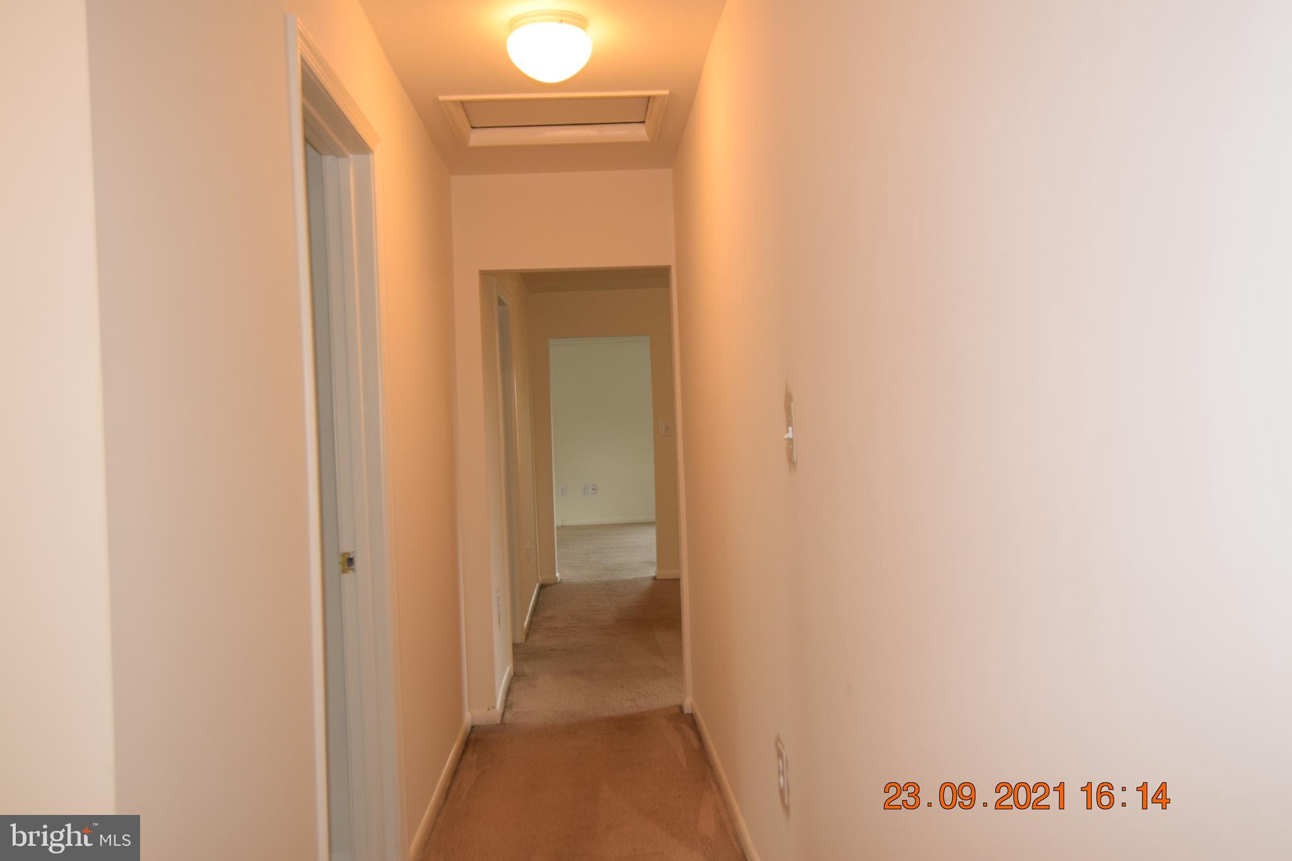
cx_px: 646
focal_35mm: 33
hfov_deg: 57.2
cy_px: 430
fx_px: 1184
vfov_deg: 40.0
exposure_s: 1/100
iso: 800
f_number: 5
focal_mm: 22
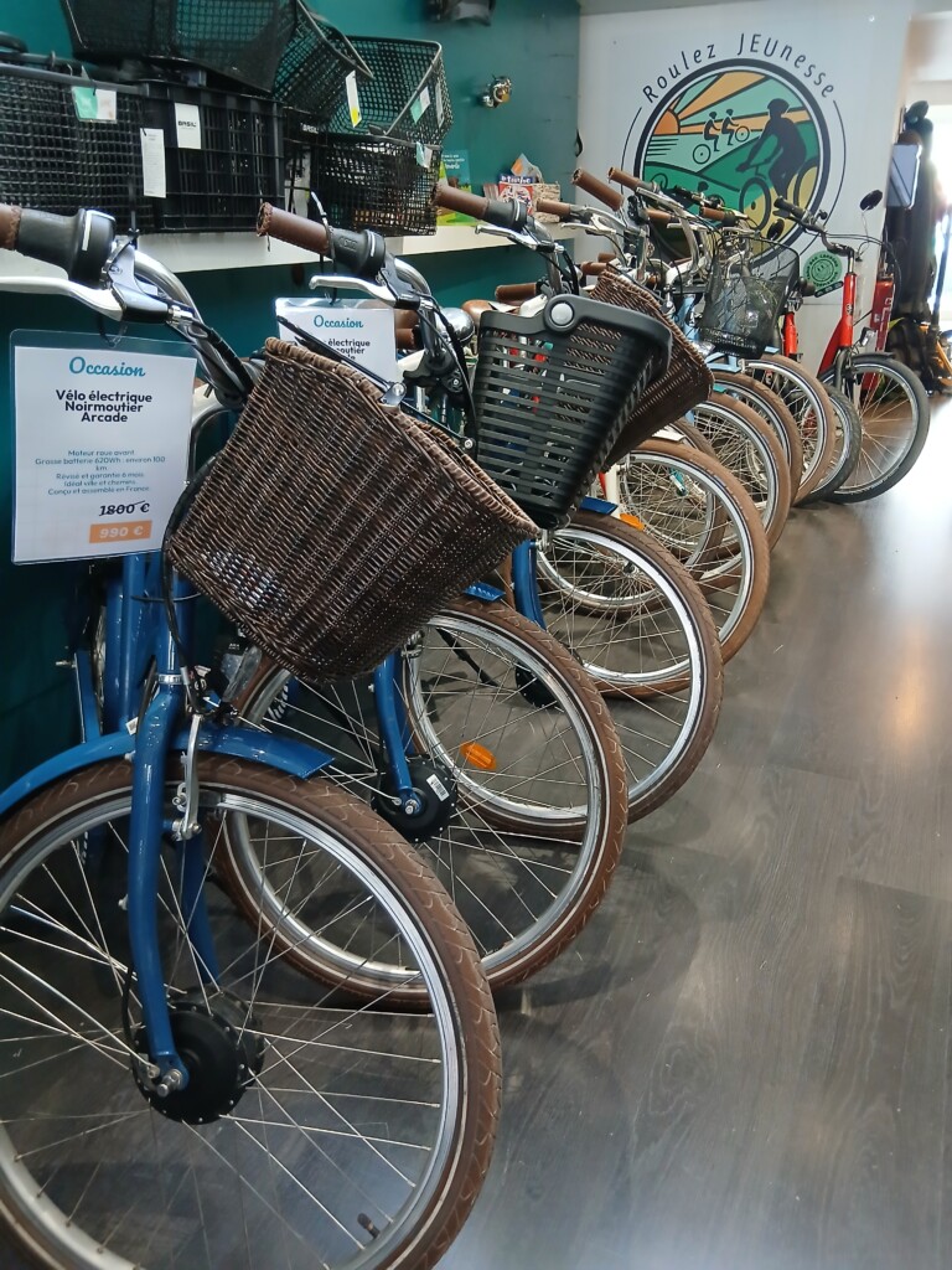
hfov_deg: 53.1
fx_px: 953
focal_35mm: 26
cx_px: 476
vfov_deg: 67.3
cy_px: 635
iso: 400
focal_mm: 3.98
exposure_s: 1/25
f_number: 1.8
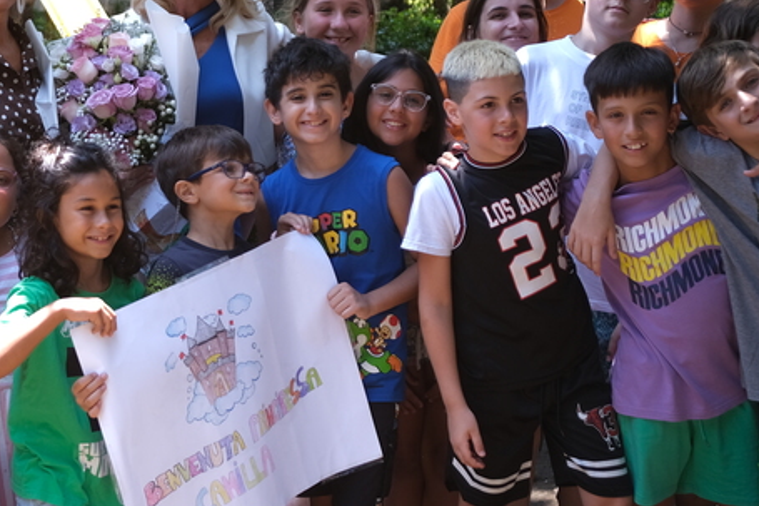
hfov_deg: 25.6
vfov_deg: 17.7
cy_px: 176
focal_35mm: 77
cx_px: 100
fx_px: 1623
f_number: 1.8
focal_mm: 23
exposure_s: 1/640
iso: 125
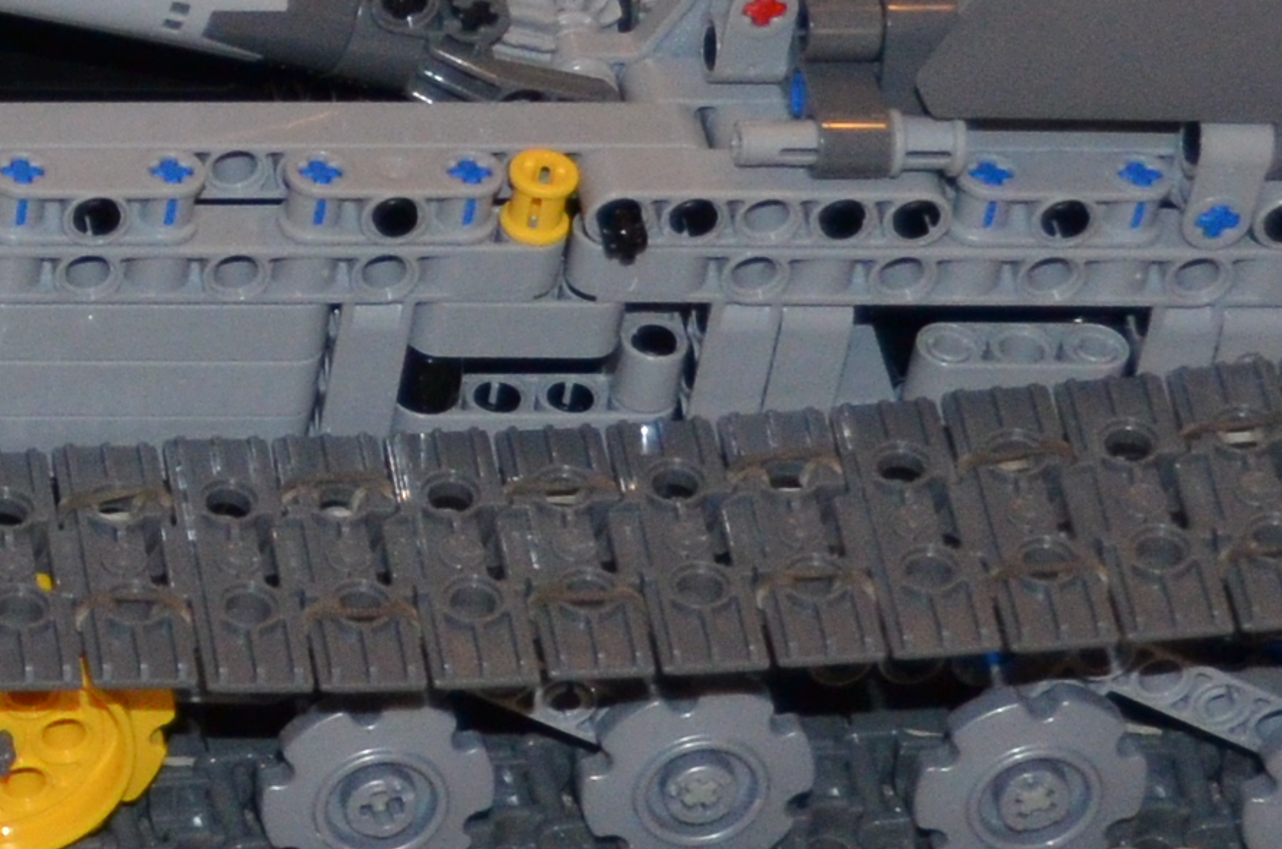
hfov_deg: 8.4
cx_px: -1218
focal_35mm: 233
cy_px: 243
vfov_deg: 5.9
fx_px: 8280
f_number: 4
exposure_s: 1/60
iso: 800
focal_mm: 28
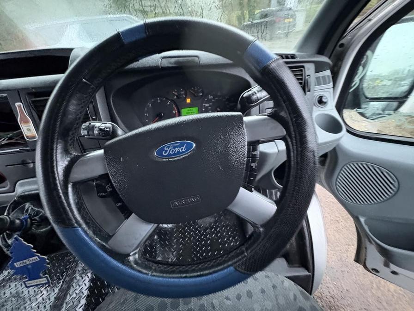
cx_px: 207
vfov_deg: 85.7
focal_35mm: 14
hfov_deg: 102.1
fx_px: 167
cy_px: 156
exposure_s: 1/30
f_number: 2.2
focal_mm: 2.22
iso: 1000
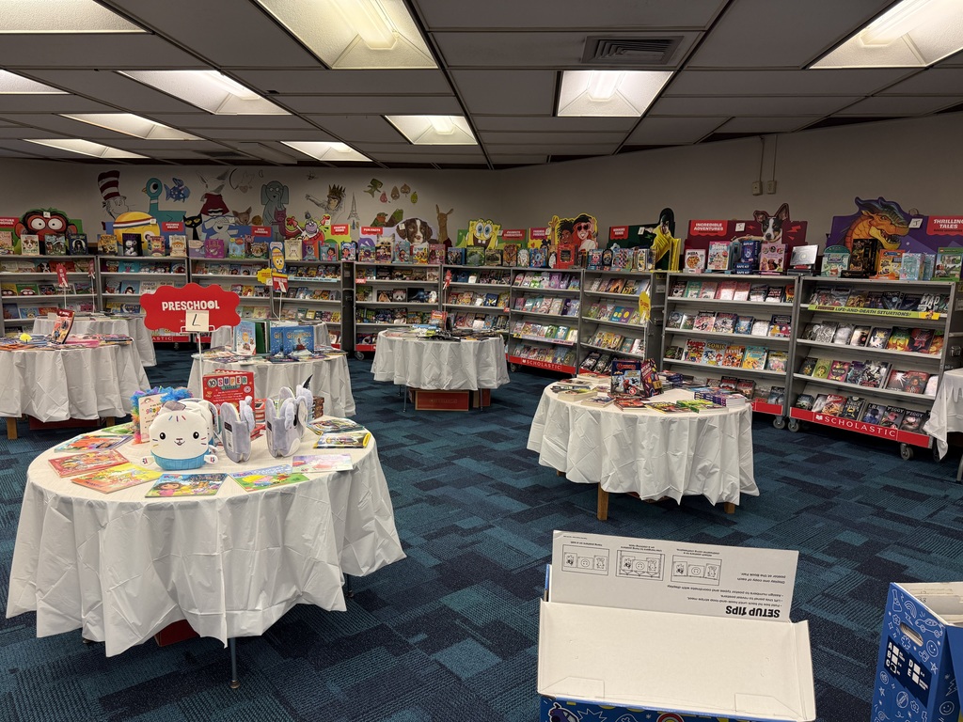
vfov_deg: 56.8
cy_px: 361
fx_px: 668
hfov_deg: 71.6
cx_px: 482
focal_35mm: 24
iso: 200
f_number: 1.78
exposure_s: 1/130
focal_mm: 6.76
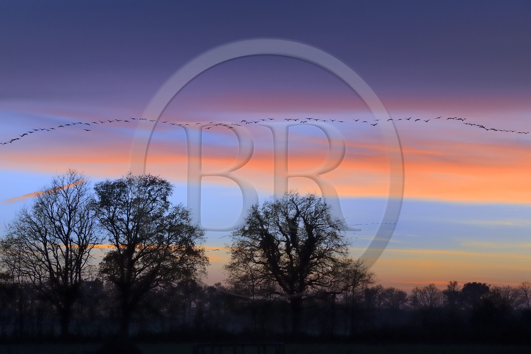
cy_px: 177
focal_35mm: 130
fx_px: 1917
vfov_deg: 10.5
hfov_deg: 15.8
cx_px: 266
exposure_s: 1/160
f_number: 9
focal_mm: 130
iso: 1600
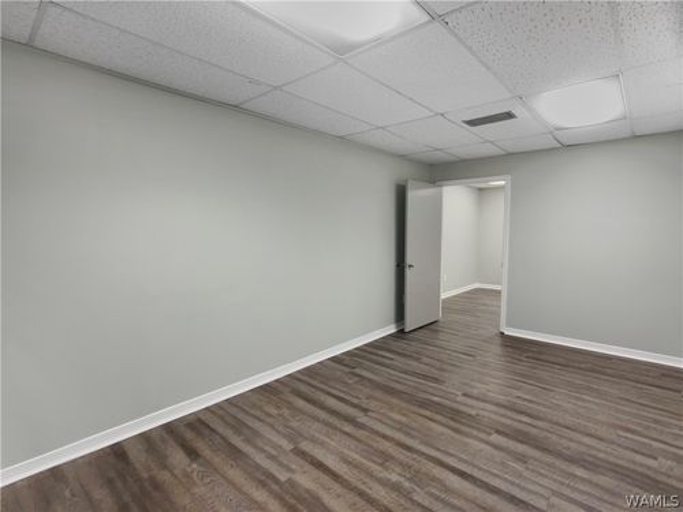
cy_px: 256
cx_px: 342
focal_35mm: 26
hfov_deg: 67.3
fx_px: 513
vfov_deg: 53.1
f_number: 1.5
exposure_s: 1/60
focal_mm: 5.7
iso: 80
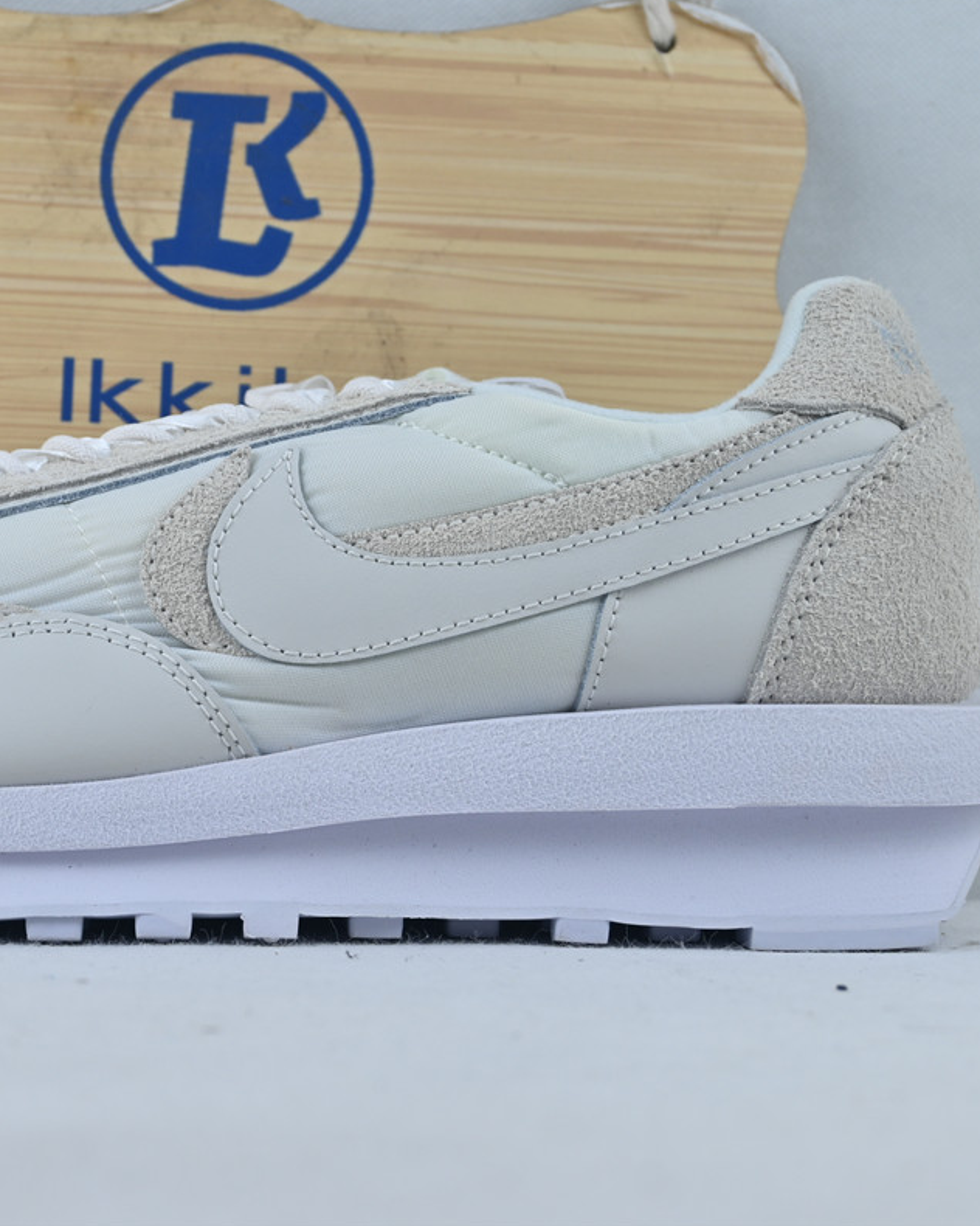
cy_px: 610
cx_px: 259
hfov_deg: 22.5
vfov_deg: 28.2
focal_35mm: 67
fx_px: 2442
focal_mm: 31.5
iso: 100
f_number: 5
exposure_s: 1/100
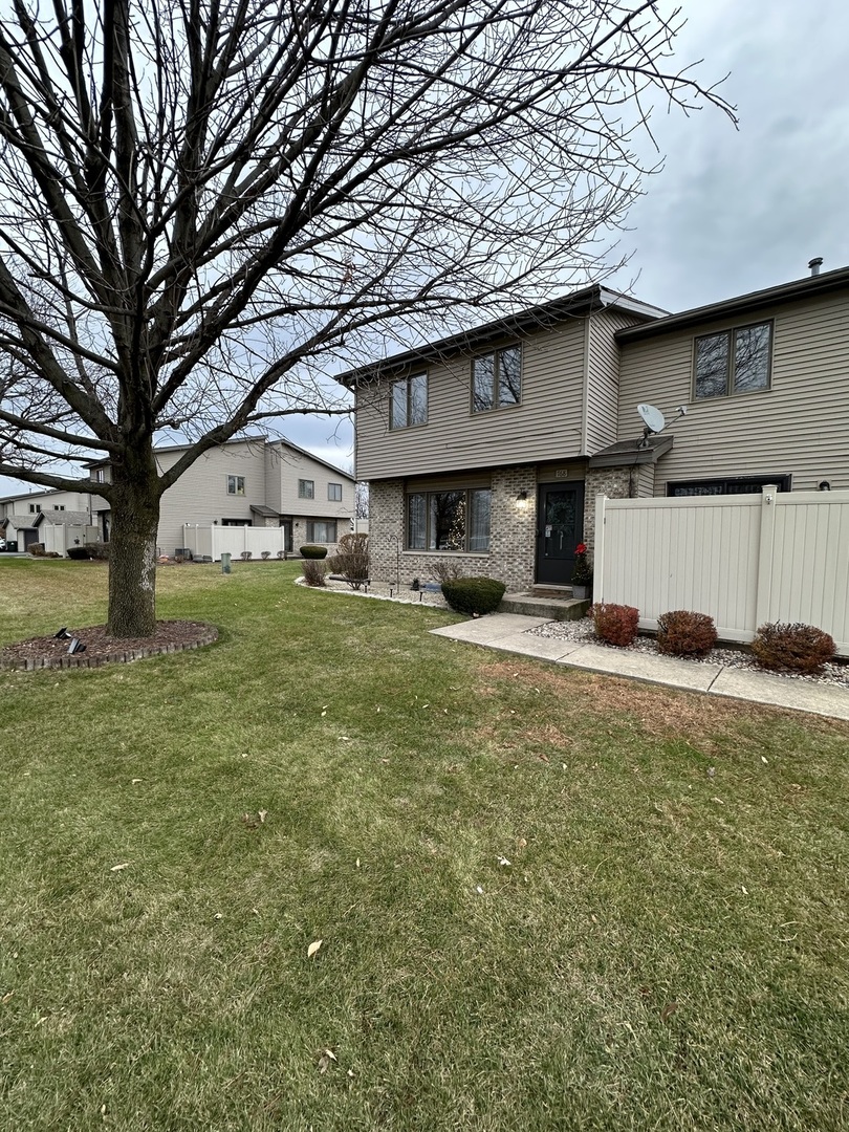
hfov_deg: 85.7
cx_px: 424
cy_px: 566
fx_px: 458
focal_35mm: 14
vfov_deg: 102.1
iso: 125
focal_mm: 2.22
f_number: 2.2
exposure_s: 1/99
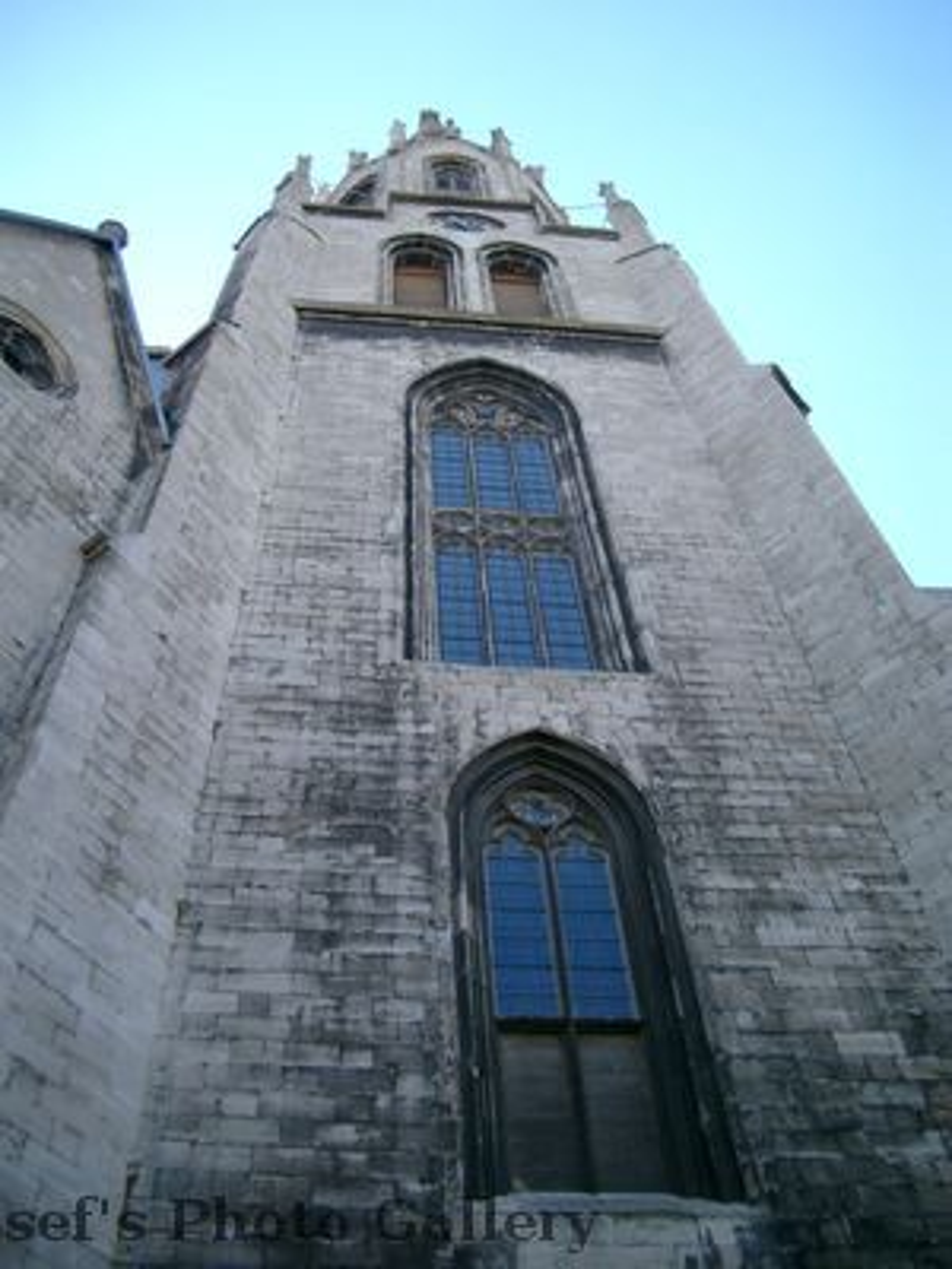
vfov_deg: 50.1
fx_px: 1357
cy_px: 634
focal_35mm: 37
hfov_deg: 38.7
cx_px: 476
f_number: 2.6
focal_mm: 7.6
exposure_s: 1/800
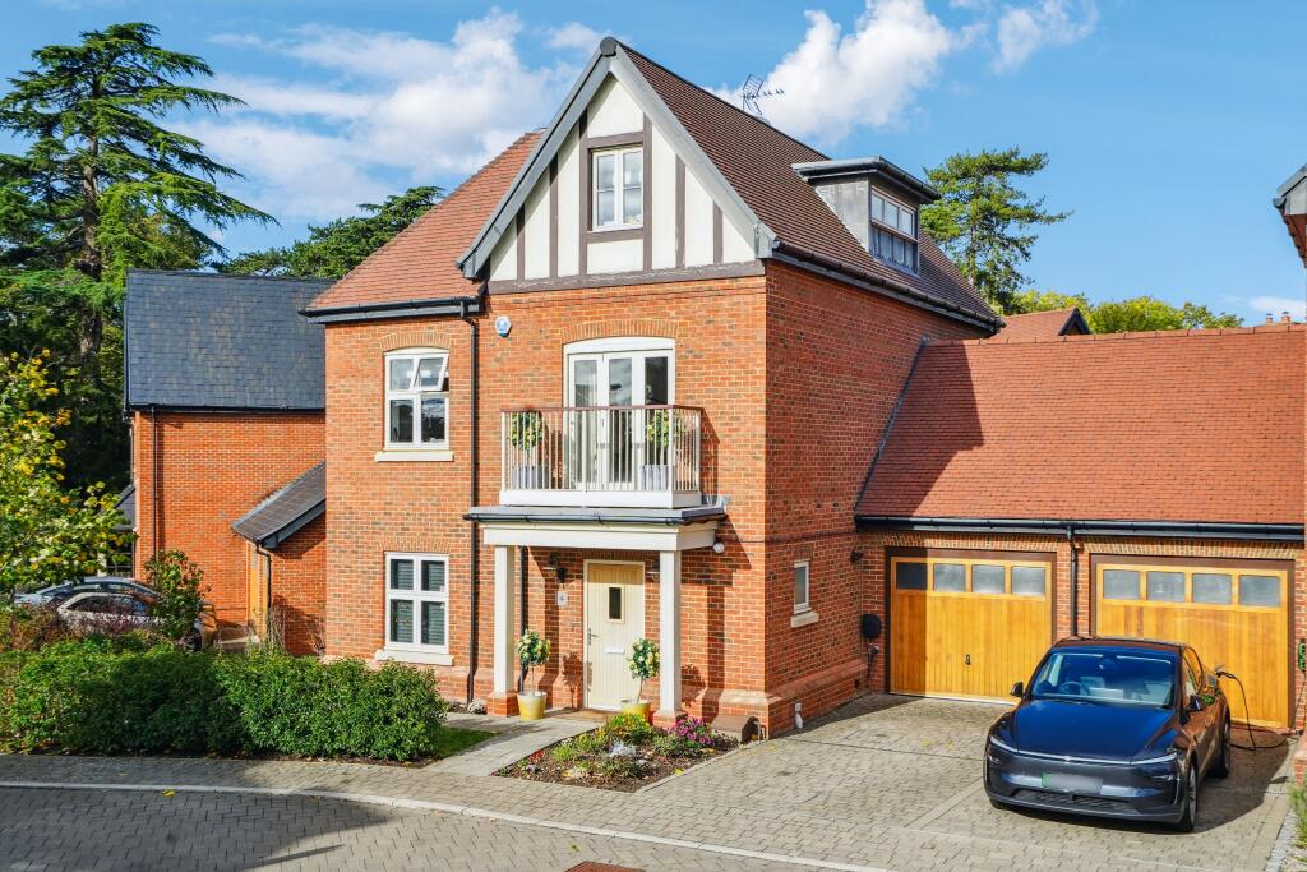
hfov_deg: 54.4
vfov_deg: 37.9
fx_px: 1271
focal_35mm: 35
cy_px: 436
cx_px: 654
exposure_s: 1/320
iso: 320
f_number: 10
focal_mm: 35
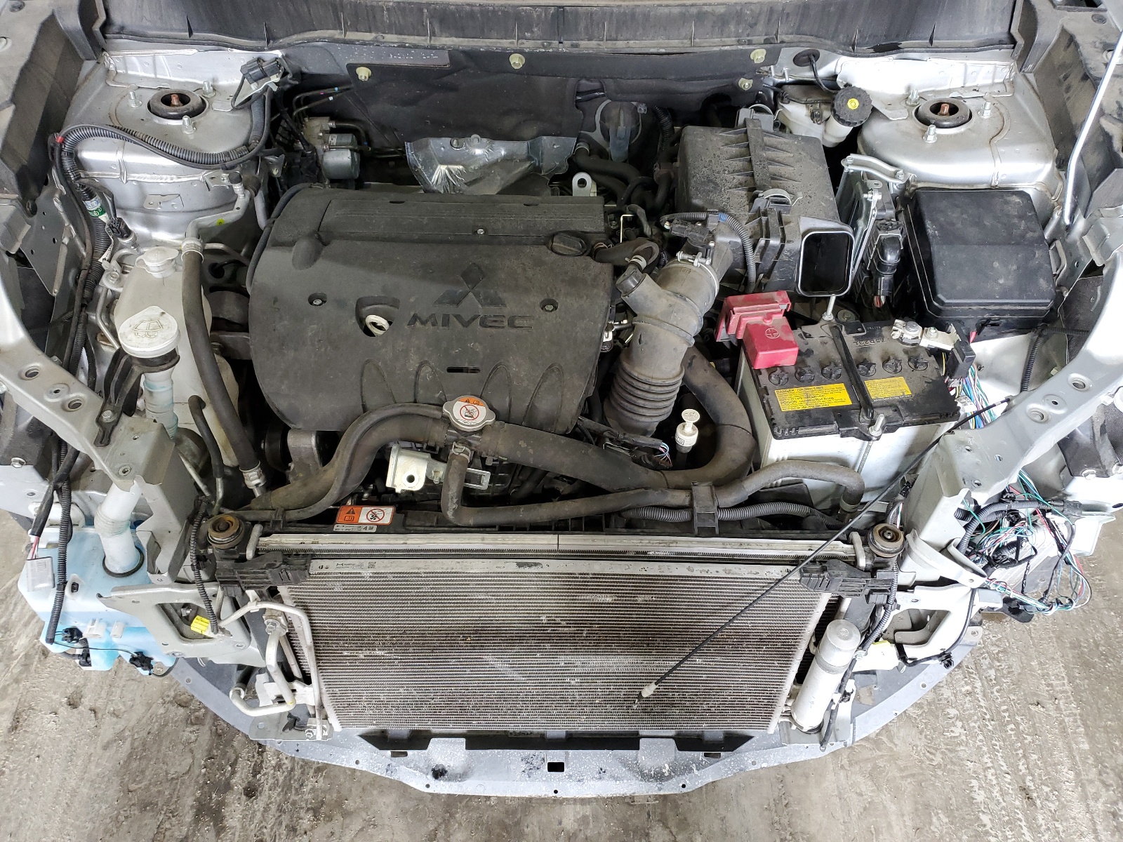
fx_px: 843
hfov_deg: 67.3
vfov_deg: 53.1
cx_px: 562
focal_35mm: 26
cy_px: 421
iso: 117
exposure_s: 1/60.2
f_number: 1.5
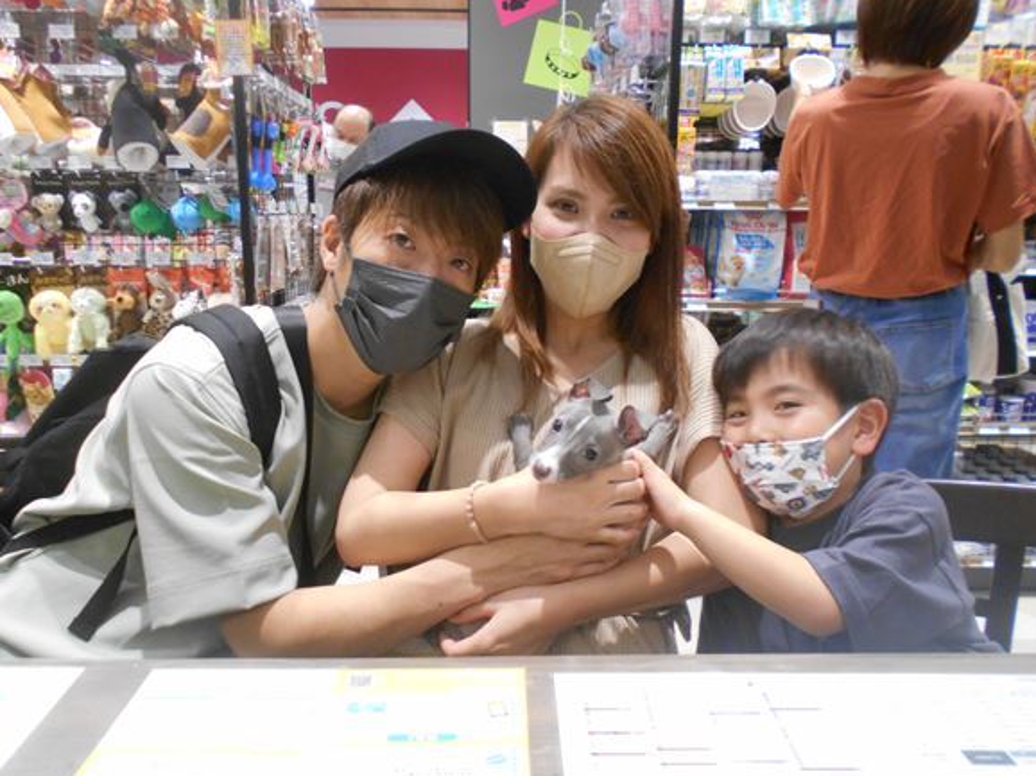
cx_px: 523
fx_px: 808
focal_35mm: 27
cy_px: 387
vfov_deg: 51.3
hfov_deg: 65.3
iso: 400
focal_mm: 4.6
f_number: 3.2
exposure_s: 1/30
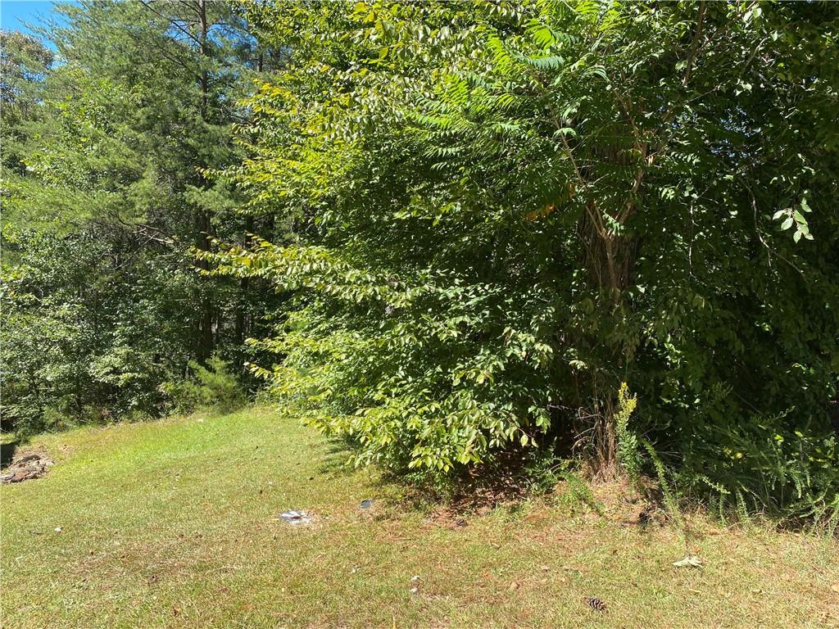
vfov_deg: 53.1
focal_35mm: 26
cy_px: 314
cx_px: 420
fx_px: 630
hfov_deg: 67.3
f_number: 1.8
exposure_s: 1/767
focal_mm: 4.25
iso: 32
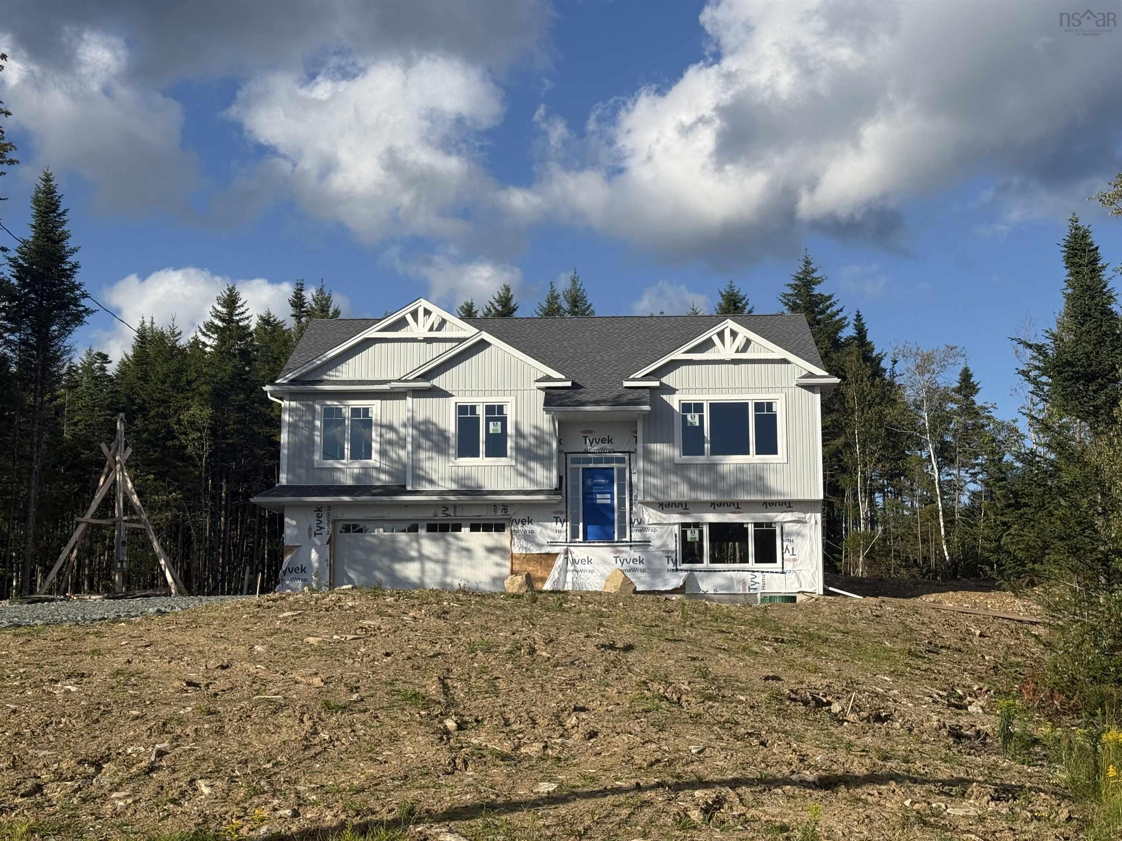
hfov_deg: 39.7
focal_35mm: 48
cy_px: 420
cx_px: 561
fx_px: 1556
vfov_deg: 30.3
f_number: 1.78
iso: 64
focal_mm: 6.76
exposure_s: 1/6024
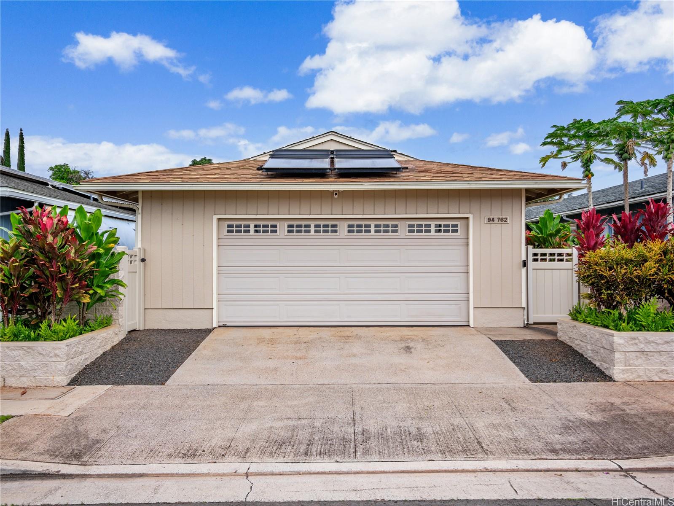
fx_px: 545
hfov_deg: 63.4
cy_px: 253
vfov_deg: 49.8
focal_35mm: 28
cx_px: 337
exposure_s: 1/8000
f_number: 4
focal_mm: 14
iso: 100
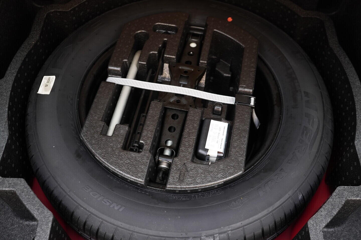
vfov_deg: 36.9
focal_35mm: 36
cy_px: 120
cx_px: 180
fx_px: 361
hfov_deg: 53.1
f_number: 2.8
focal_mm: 24
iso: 500
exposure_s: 1/40
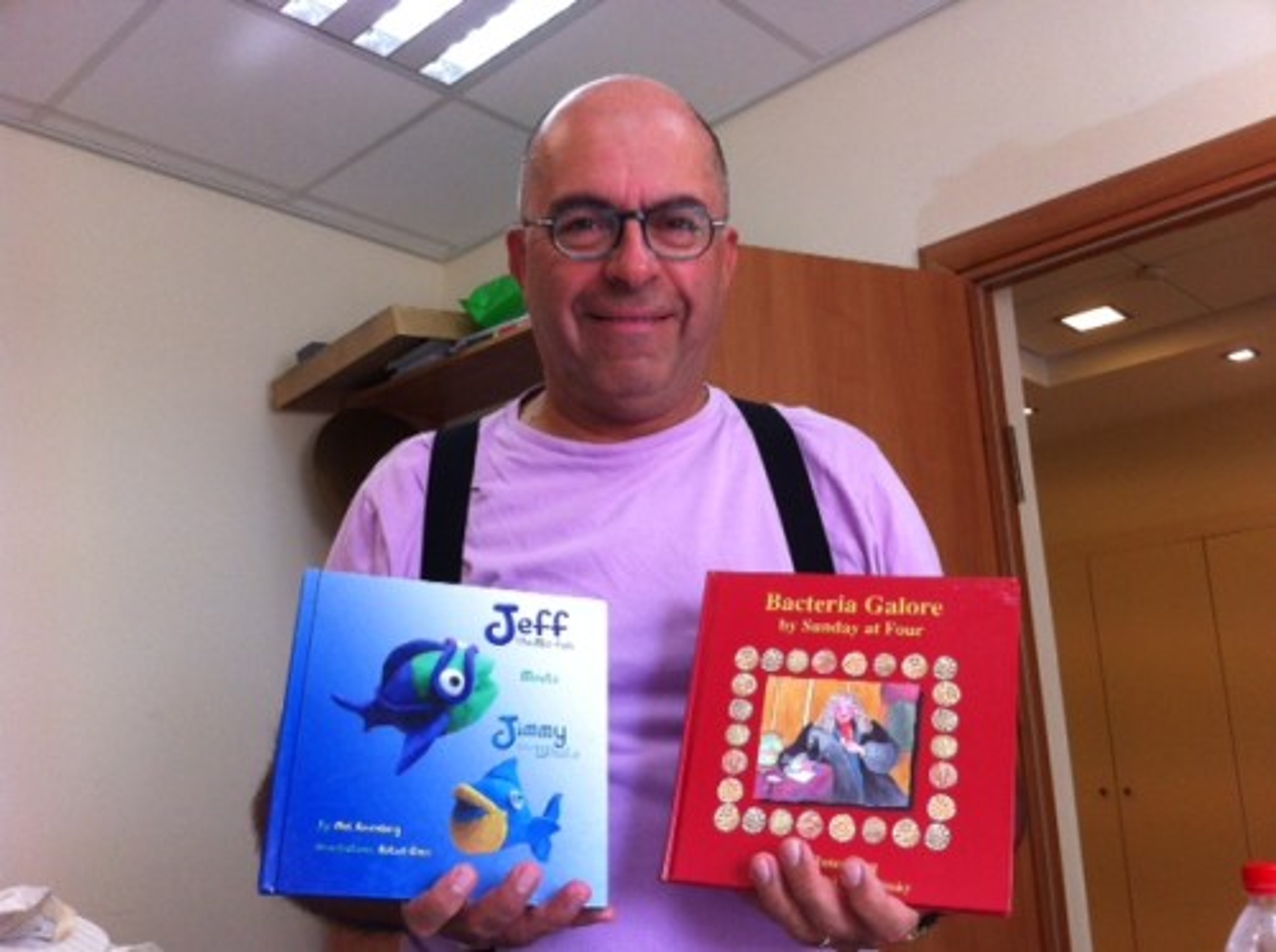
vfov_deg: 40.6
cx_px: 638
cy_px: 476
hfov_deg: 52.7
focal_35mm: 35
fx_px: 1288
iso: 125
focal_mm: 3.85
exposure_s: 1/120
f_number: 2.8
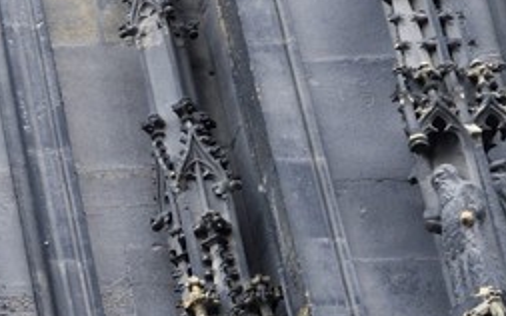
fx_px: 3199
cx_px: -920
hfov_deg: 8.0
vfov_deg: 5.5
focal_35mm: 232
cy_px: 731
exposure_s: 1/60
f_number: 5
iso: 400
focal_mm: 36
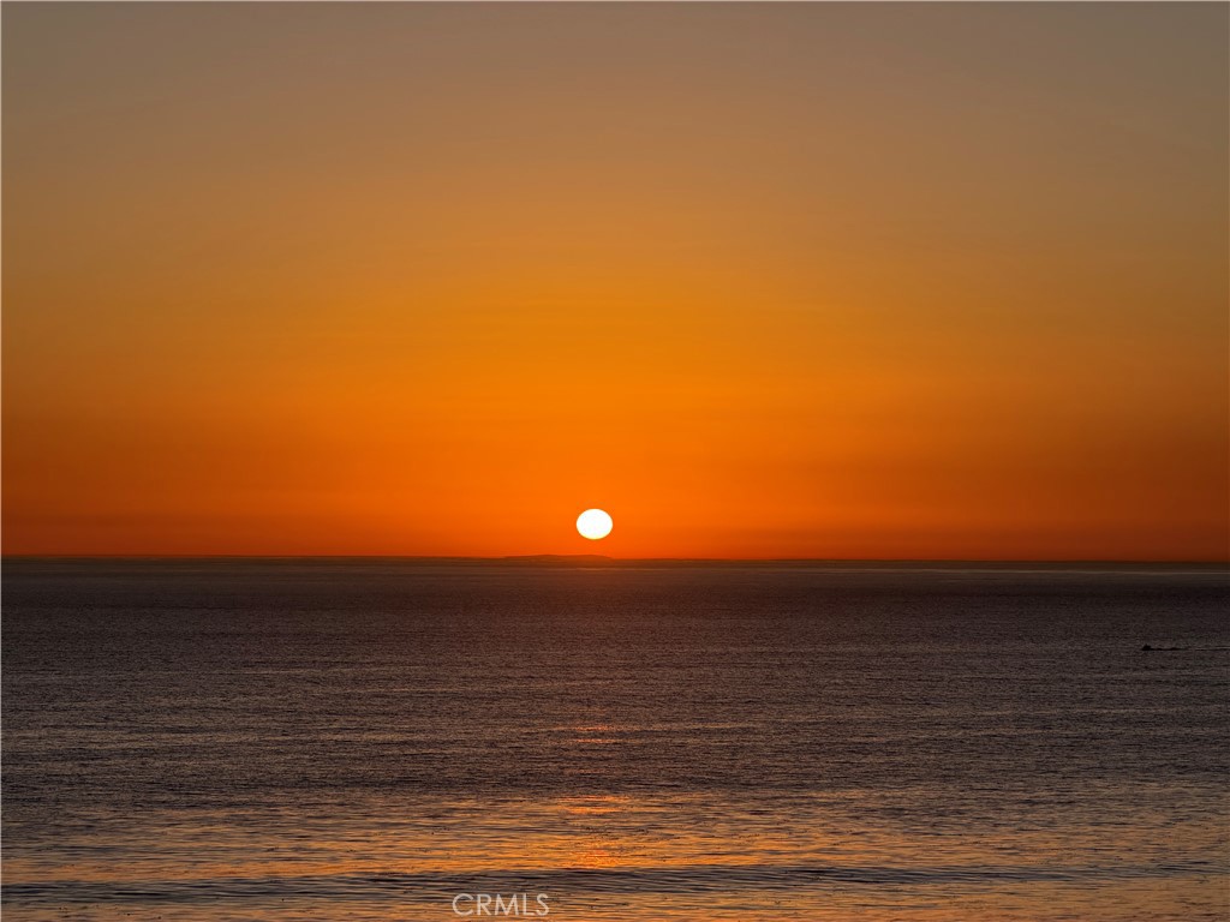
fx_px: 3553
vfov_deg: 14.8
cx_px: 615
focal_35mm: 100
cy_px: 461
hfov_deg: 19.6
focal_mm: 16.89
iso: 25
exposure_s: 1/638
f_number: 2.8
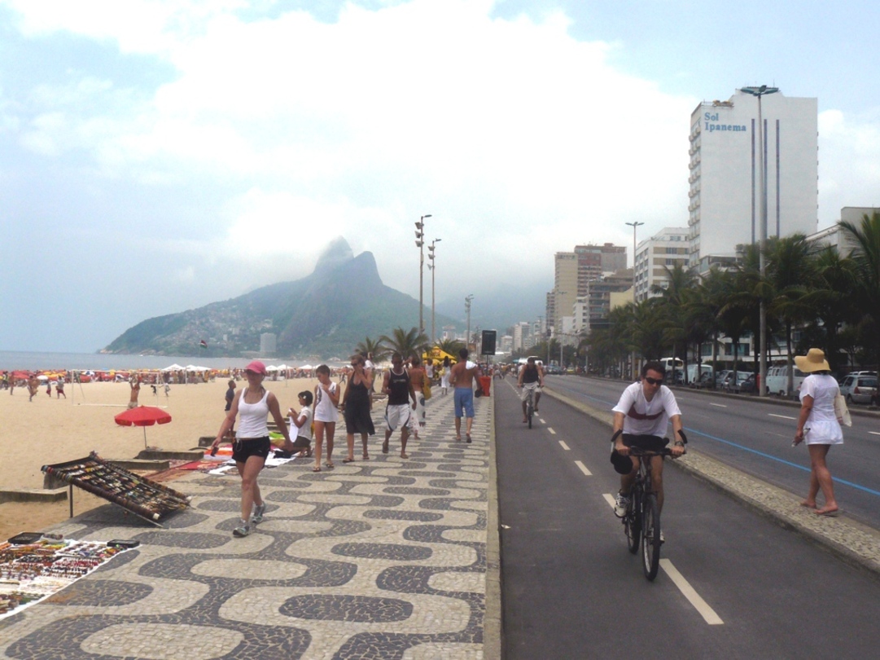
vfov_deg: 39.6
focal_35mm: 36
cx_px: 440
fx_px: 915
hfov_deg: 51.4
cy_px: 330
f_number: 8
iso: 100
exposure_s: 1/640
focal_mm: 6
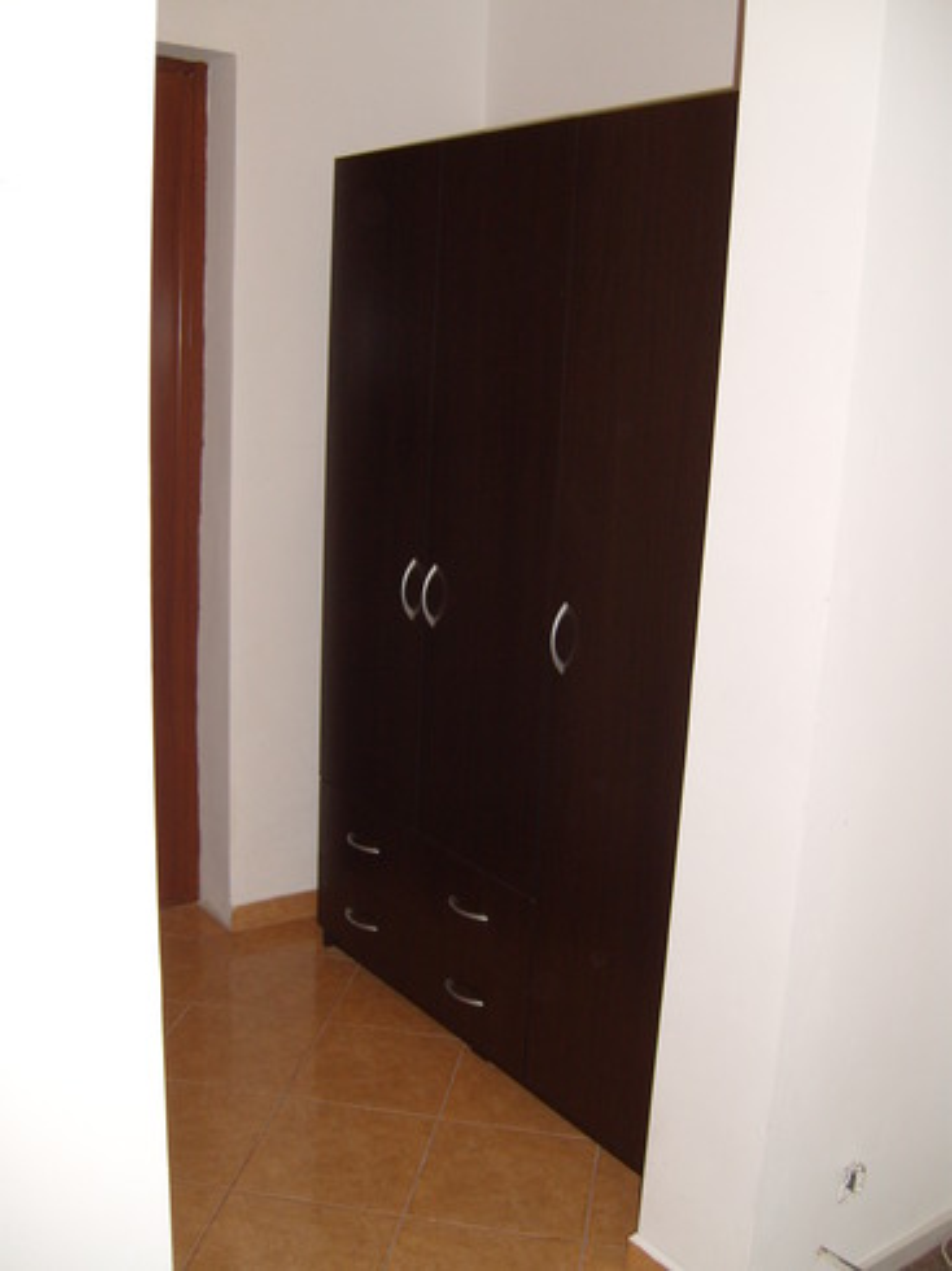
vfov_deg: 52.6
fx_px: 1285
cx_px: 476
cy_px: 636
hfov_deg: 40.7
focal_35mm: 35
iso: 100
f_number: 2.8
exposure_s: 1/45
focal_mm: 5.8
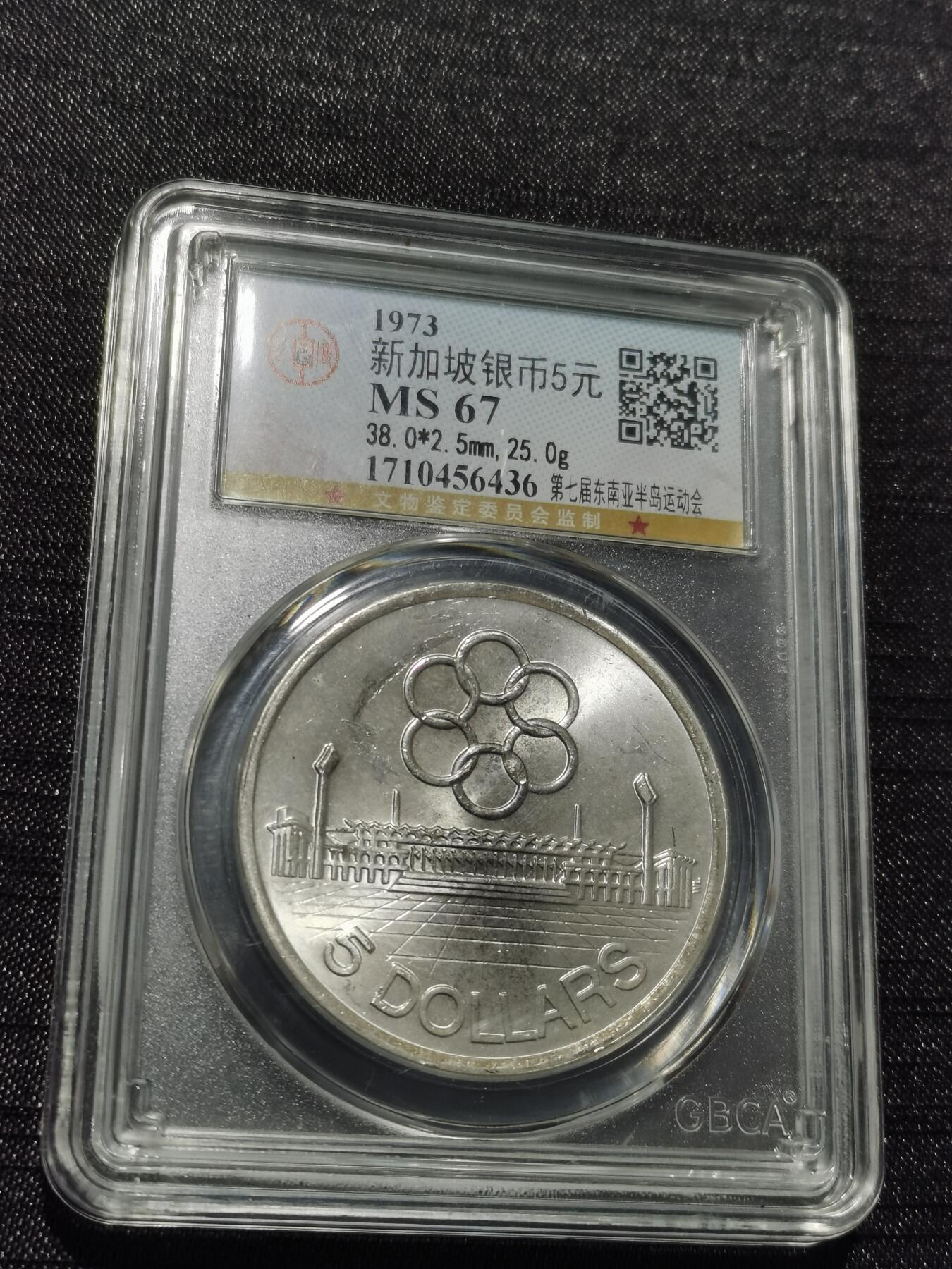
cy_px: 634
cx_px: 476
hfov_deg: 26.6
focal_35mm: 55
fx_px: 2017
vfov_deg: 34.9
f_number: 1.8
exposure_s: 1/100
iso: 50
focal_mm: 5.58
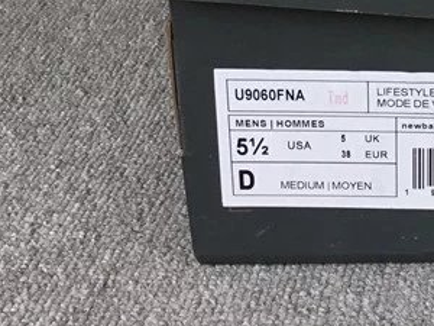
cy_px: -149
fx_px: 1166
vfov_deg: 14.9
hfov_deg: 19.5
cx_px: 558
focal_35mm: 93
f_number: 2.4
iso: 40
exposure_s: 1/100
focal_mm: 3.3
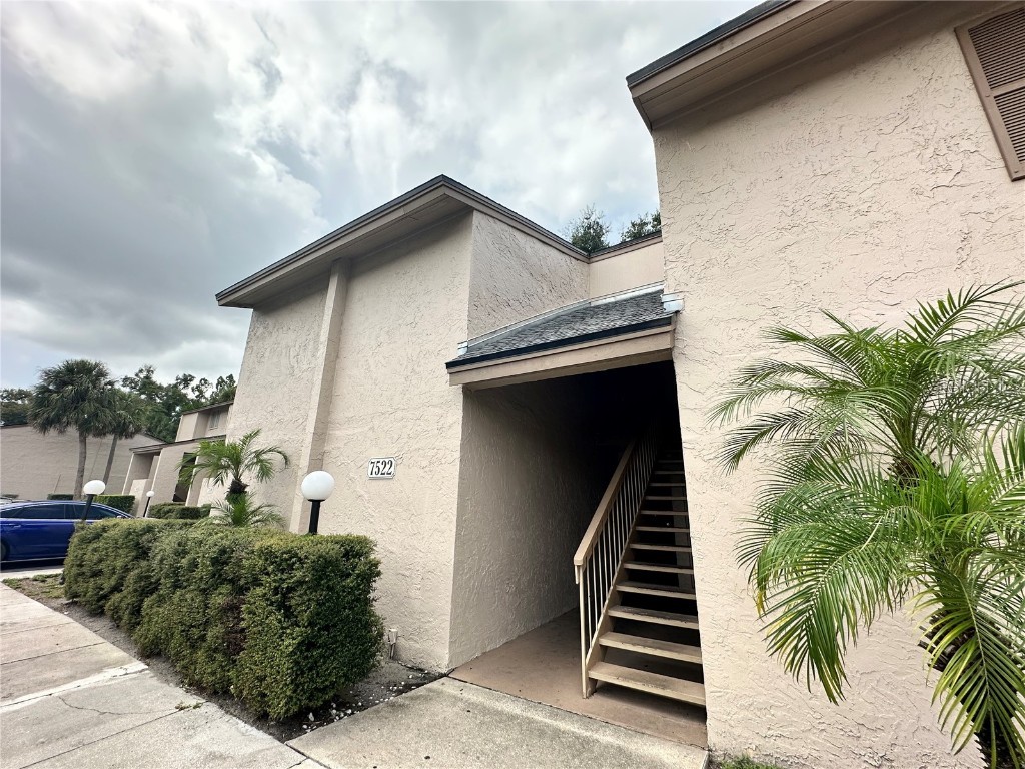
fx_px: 415
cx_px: 512
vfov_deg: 85.7
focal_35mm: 14
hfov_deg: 102.1
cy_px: 384
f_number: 2.2
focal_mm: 2.22
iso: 50
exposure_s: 1/1182
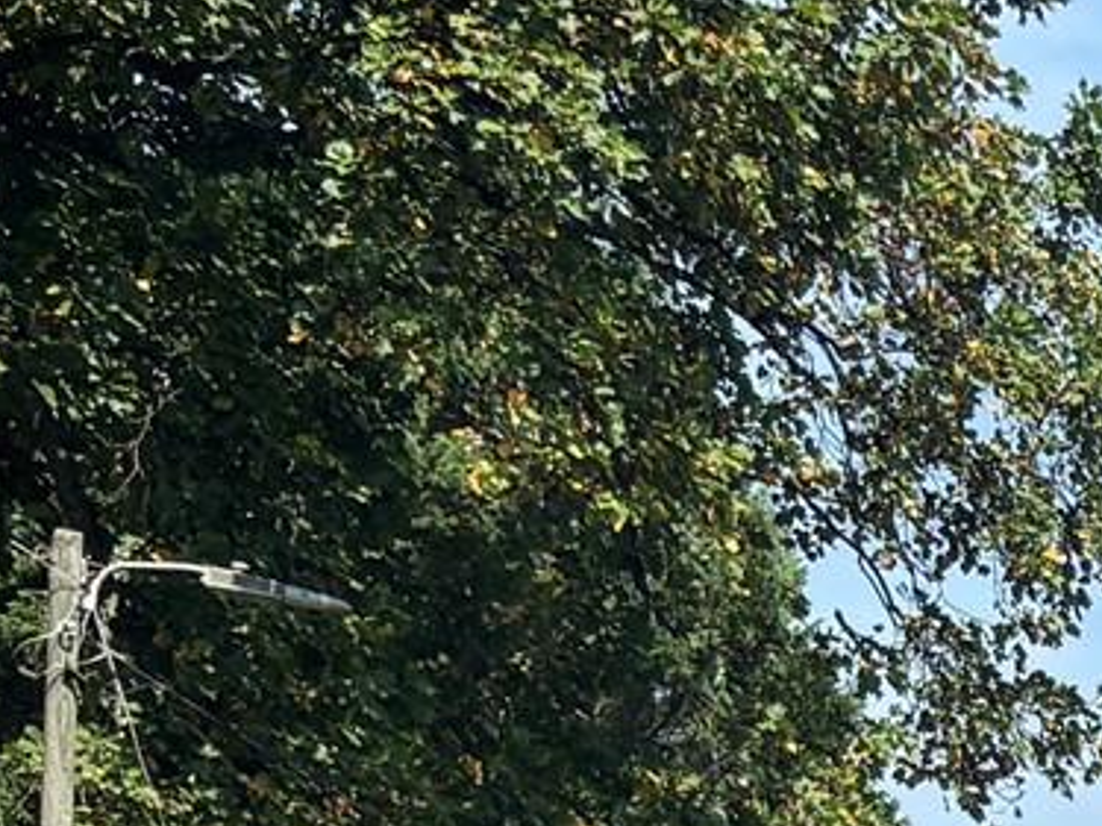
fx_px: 4519
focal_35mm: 142
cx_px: 2739
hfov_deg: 11.3
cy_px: 1614
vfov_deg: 9.8
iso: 50
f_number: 1.6
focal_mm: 5.96
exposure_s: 1/2062
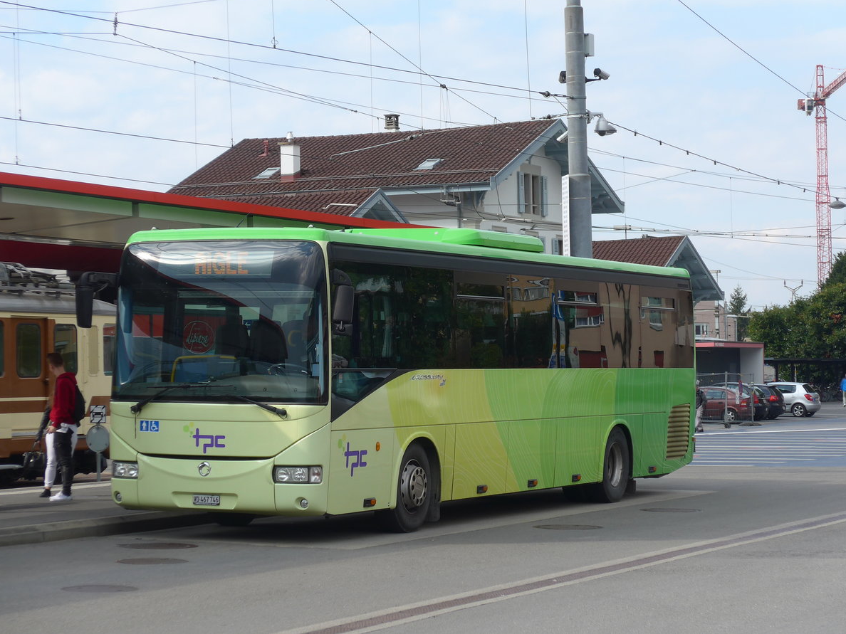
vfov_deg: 14.2
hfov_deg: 18.9
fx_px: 2542
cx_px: 422
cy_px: 315
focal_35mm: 104
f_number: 4.8
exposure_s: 1/320
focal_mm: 20.4
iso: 80
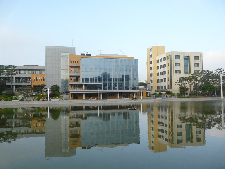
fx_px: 182
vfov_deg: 49.7
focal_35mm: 28
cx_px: 112
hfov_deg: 63.4
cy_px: 84
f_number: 2.8
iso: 200
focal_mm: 4.6
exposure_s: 1/500
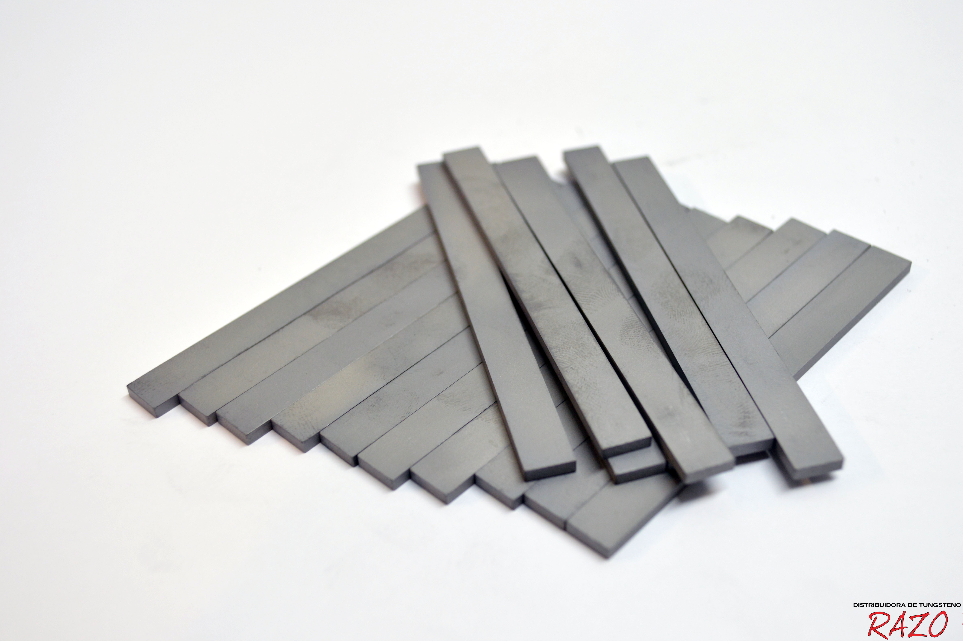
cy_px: 311
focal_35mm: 44
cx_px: 514
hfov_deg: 44.5
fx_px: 1176
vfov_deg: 30.5
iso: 400
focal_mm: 26
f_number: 4.2
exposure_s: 1/25
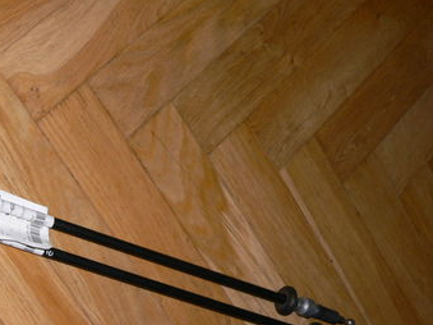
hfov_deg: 27.4
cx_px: 28
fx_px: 850
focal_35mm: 68
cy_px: 265
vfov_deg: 21.3
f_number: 2.8
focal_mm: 6
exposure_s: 1/60
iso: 100
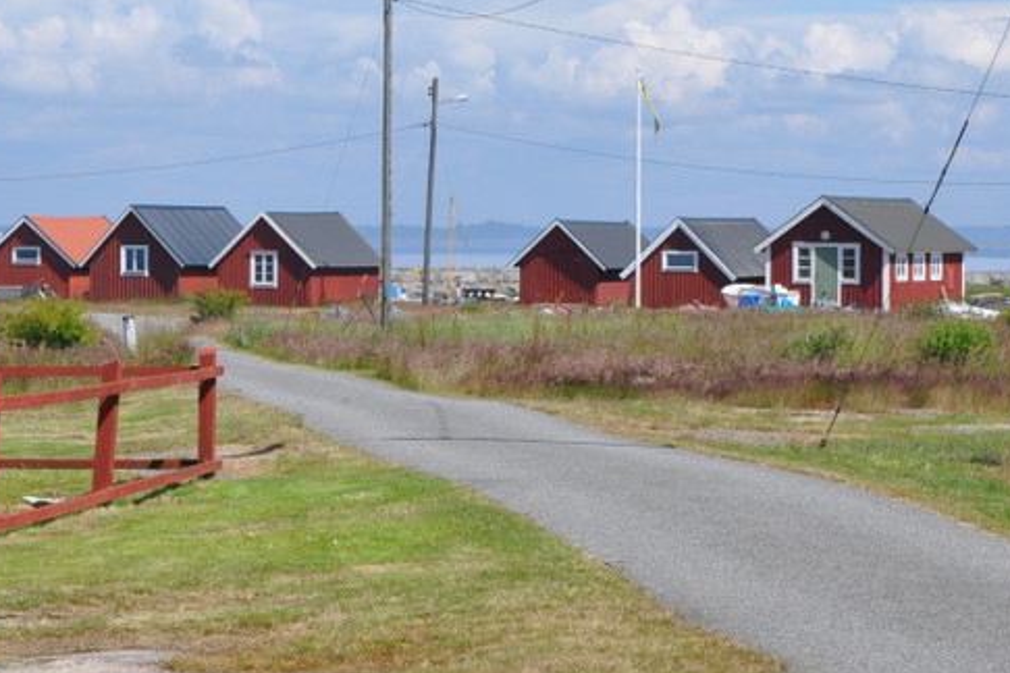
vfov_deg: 9.3
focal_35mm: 148
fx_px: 4152
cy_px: 245
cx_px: 339
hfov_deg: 13.8
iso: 200
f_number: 14
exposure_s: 1/200
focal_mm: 50
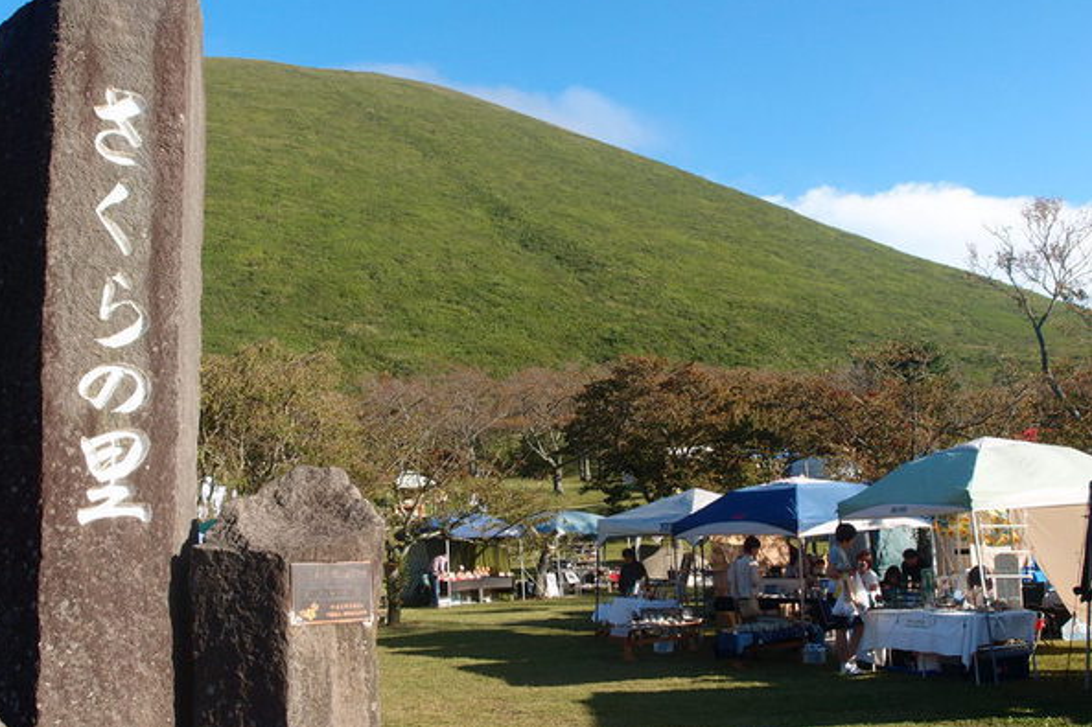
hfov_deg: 48.5
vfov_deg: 33.4
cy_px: 359
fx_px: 1213
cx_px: 543
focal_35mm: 40
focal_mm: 8.16
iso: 100
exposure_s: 1/500
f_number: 4
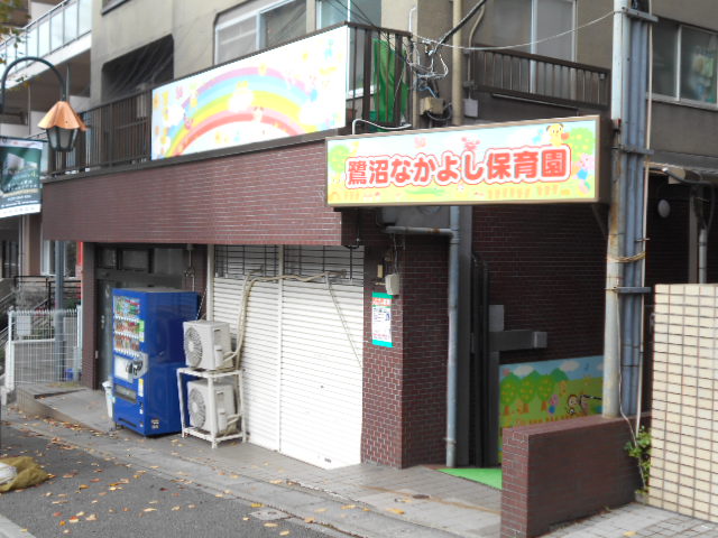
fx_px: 913
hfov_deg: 42.9
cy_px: 269
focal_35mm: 44
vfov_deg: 32.9
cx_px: 359
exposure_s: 1/125
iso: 80
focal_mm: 7.7
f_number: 4.2
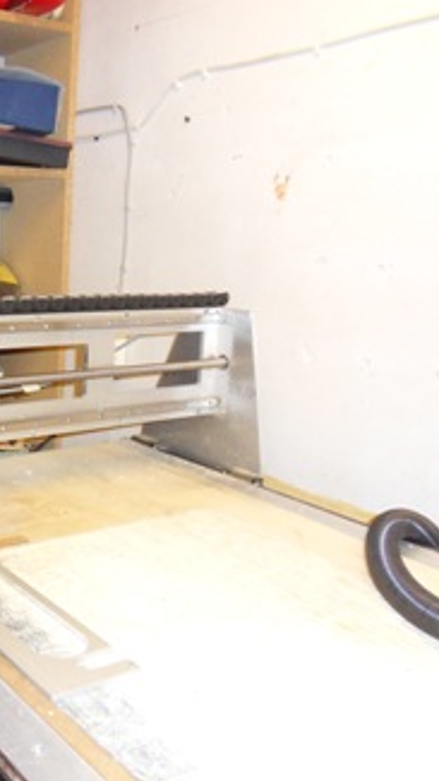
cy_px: 399
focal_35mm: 36
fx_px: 744
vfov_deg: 55.3
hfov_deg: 30.4
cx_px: -7
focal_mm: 4.2
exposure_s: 1/30
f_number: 3.3
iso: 200
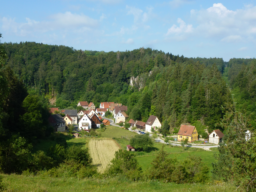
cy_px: 96
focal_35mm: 45
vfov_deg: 32.2
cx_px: 128
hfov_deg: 42.1
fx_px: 333
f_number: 4
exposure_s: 1/640
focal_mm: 8
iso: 100
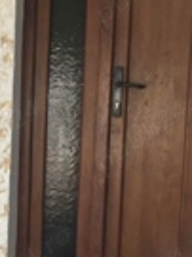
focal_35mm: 86
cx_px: 48
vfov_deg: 22.8
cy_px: 148
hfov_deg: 17.0
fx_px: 637
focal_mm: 4.15
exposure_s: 1/275
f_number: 2.2
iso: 25
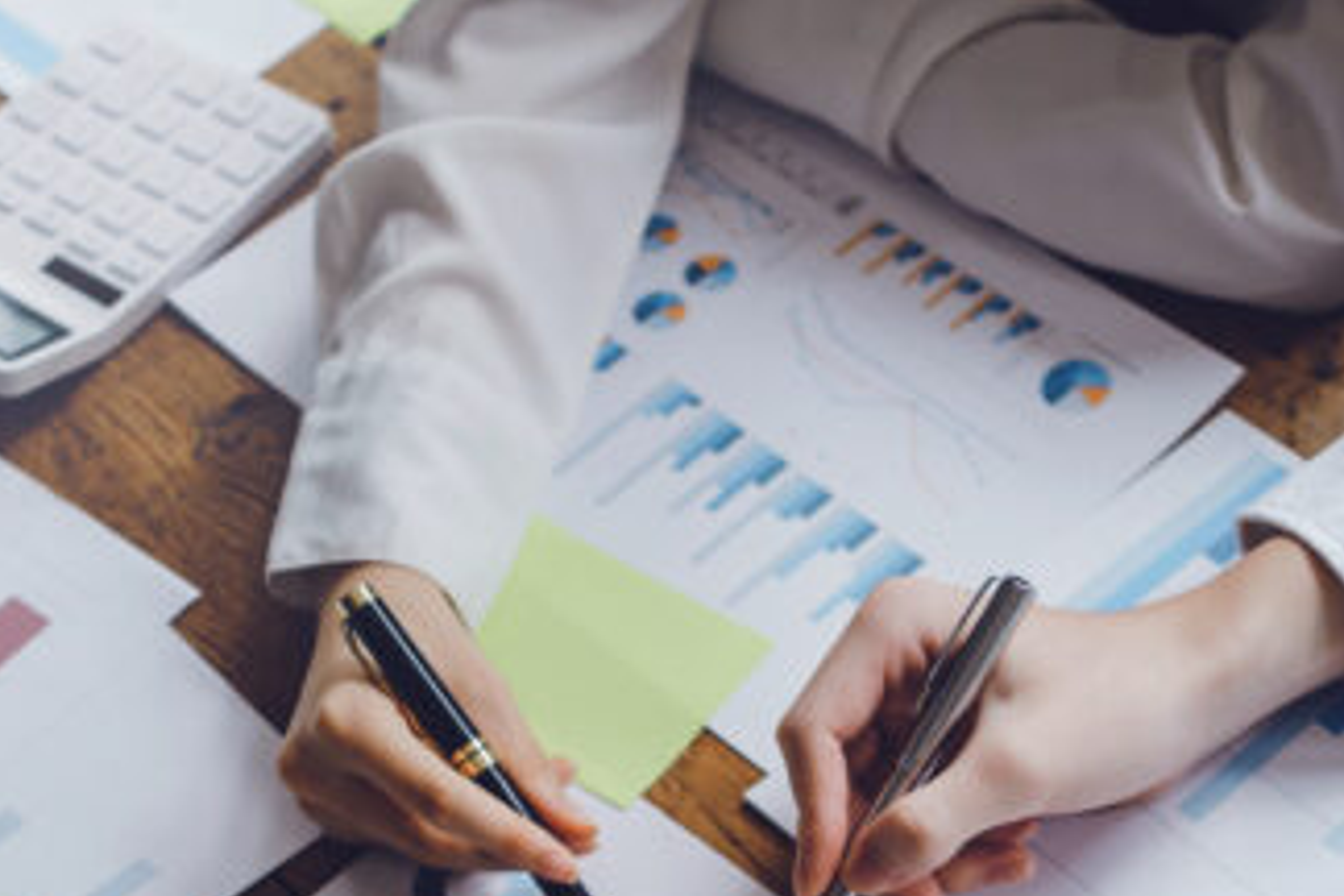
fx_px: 3098
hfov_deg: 24.5
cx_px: 718
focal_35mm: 83
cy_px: 825
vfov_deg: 16.2
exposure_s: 1/320
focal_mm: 35
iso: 200
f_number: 2.2
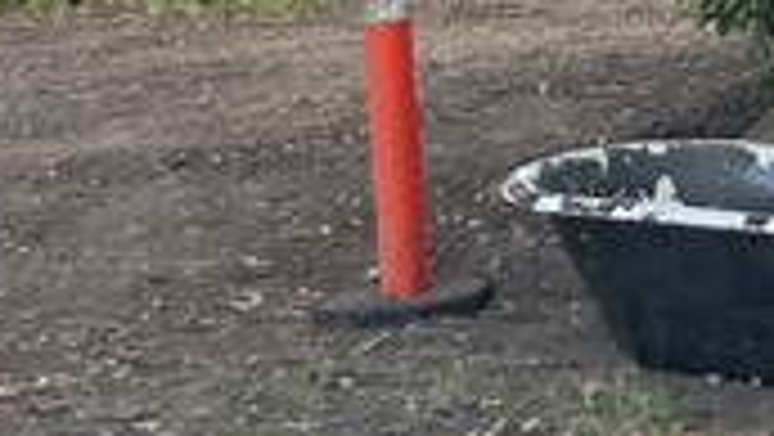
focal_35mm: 169
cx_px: 1516
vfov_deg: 6.7
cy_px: -719
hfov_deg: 11.5
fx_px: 3471
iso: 50
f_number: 1.6
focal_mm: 5.1
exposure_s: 1/122
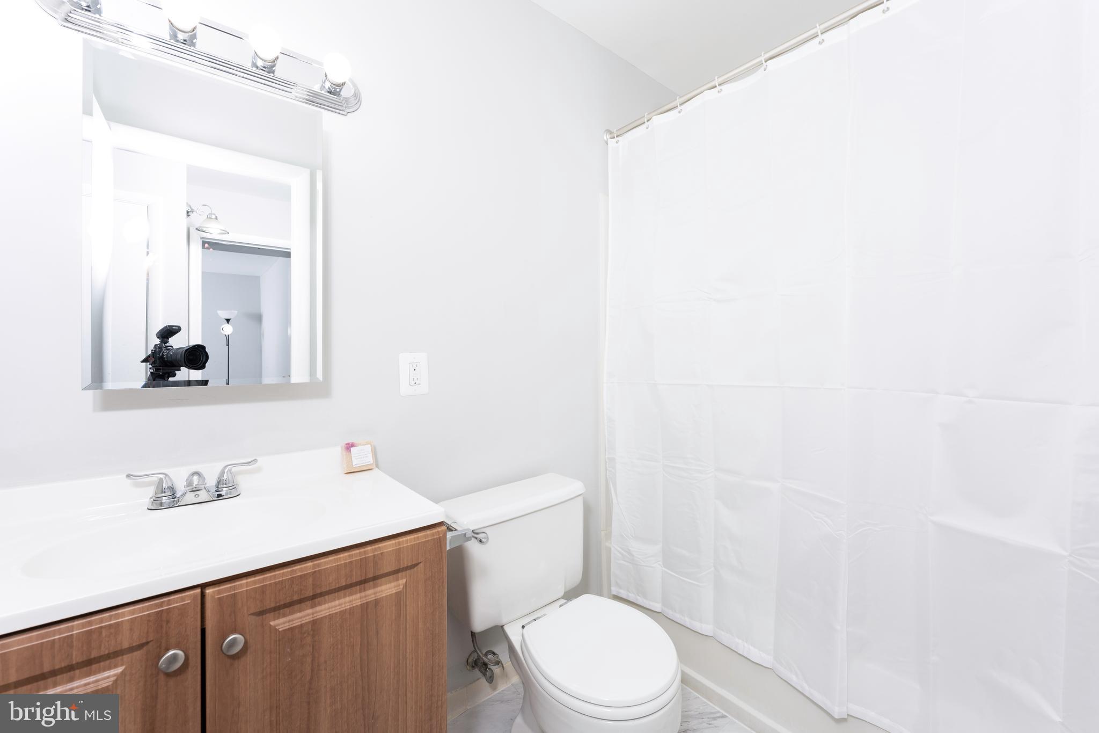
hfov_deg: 104.3
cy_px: 366
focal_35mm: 14
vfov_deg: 81.2
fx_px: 427
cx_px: 550
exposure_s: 1/100
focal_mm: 14
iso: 400
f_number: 7.1
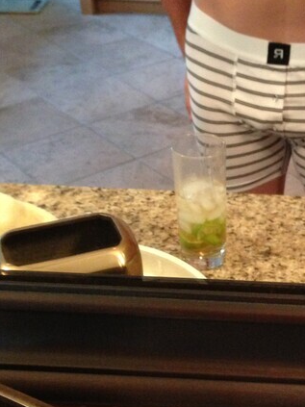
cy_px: 274
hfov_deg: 22.1
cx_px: 268
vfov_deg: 29.6
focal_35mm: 65
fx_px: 764
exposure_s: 1/15
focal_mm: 4.13
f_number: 2.4
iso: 500
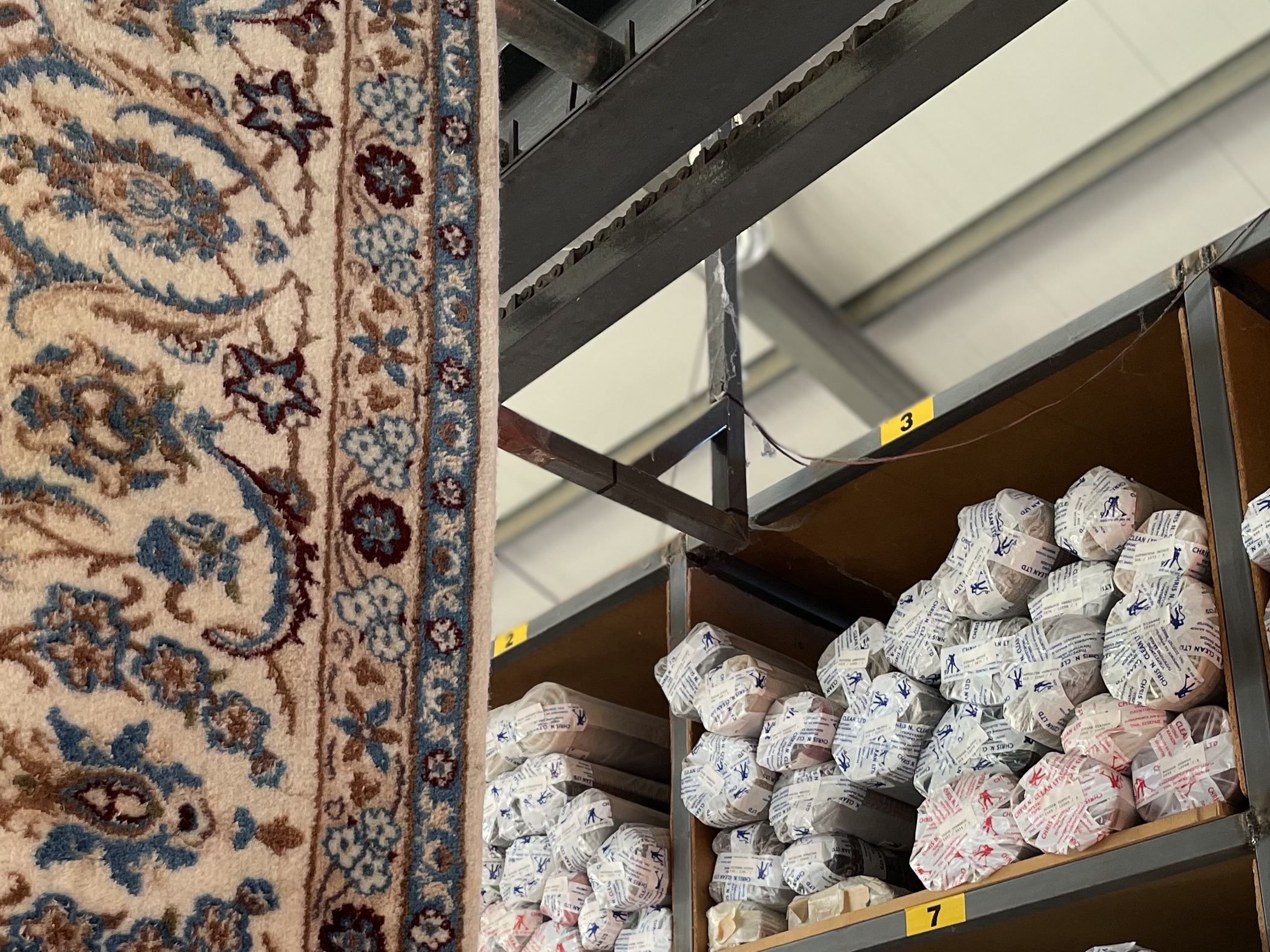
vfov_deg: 28.2
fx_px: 1834
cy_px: 817
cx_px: 551
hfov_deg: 38.1
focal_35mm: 50
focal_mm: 4.2
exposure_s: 1/121
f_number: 1.6
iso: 100
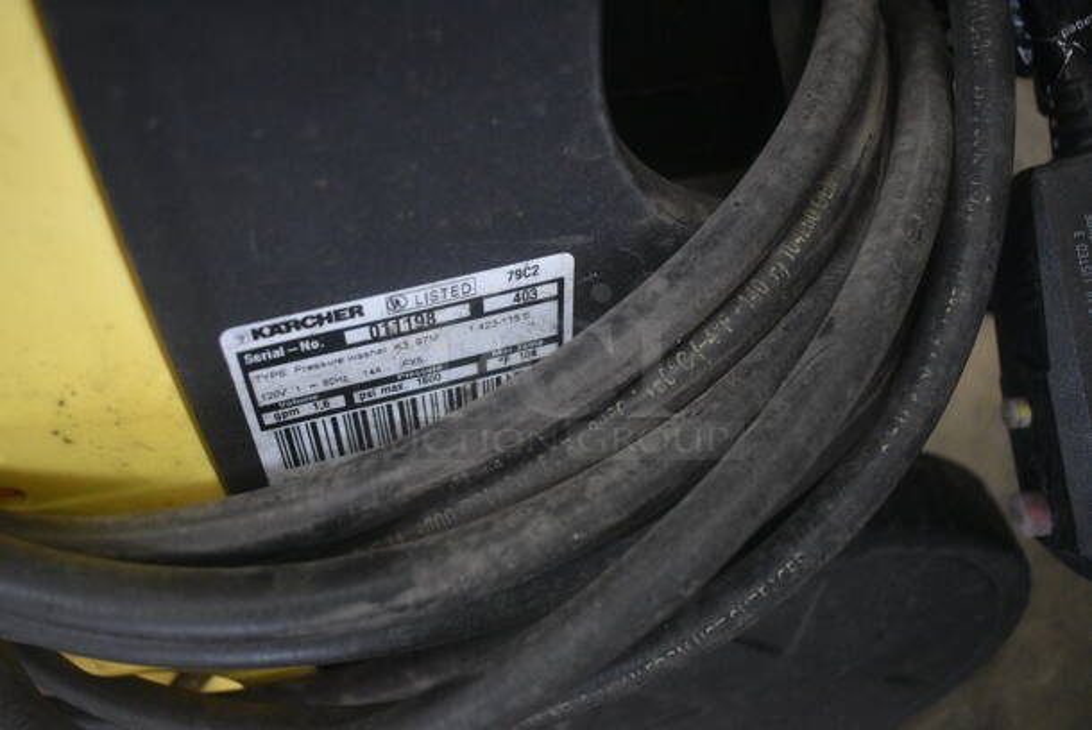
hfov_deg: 57.2
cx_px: 546
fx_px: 1002
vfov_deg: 40.1
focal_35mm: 33
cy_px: 365
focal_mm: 22
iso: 3600
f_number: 3.8
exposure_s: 1/125
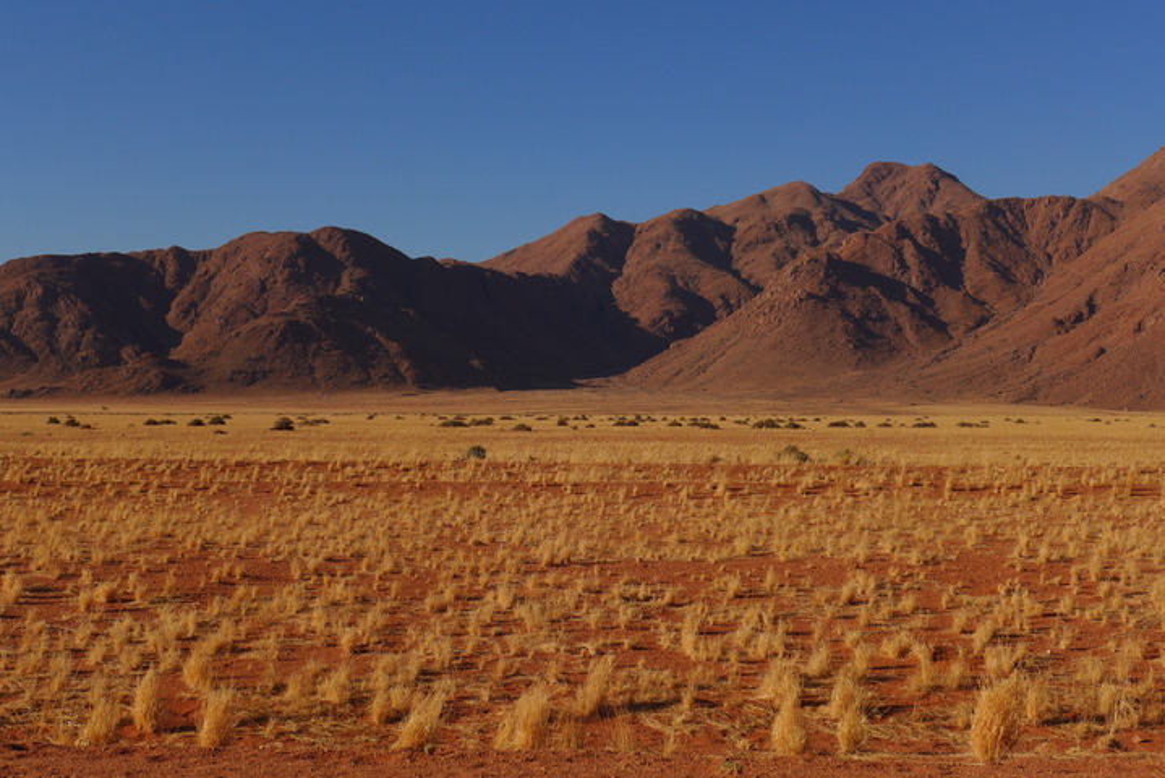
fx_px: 1780
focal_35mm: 55
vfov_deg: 24.6
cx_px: 582
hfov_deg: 36.2
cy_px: 389
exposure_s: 1/1600
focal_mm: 10.8
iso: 80
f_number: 3.5
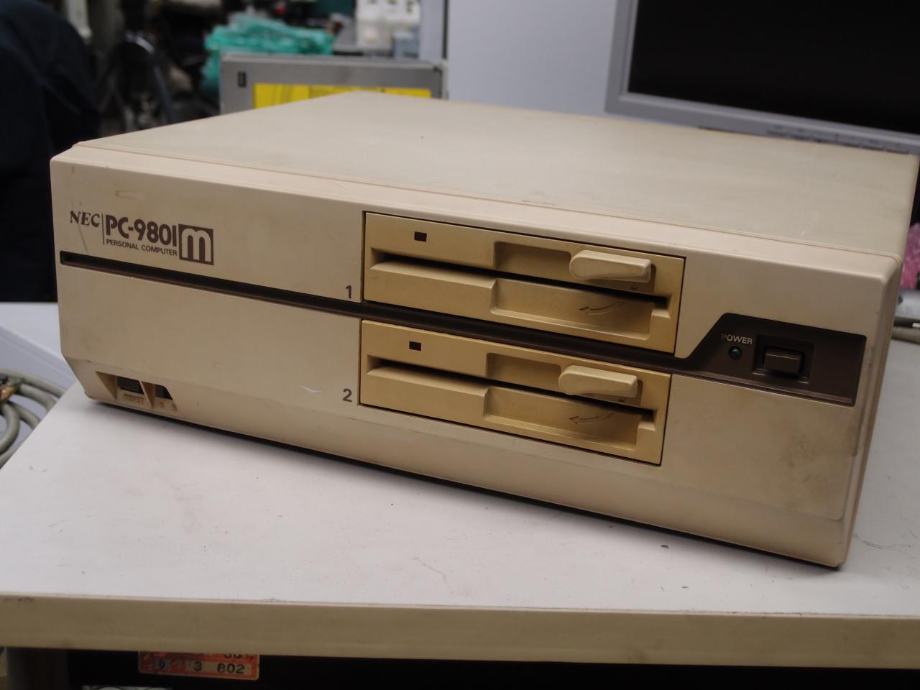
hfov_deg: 45.8
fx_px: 1090
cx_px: 460
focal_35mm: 41
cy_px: 345
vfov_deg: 35.1
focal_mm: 9
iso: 100
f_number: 2
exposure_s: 1/100
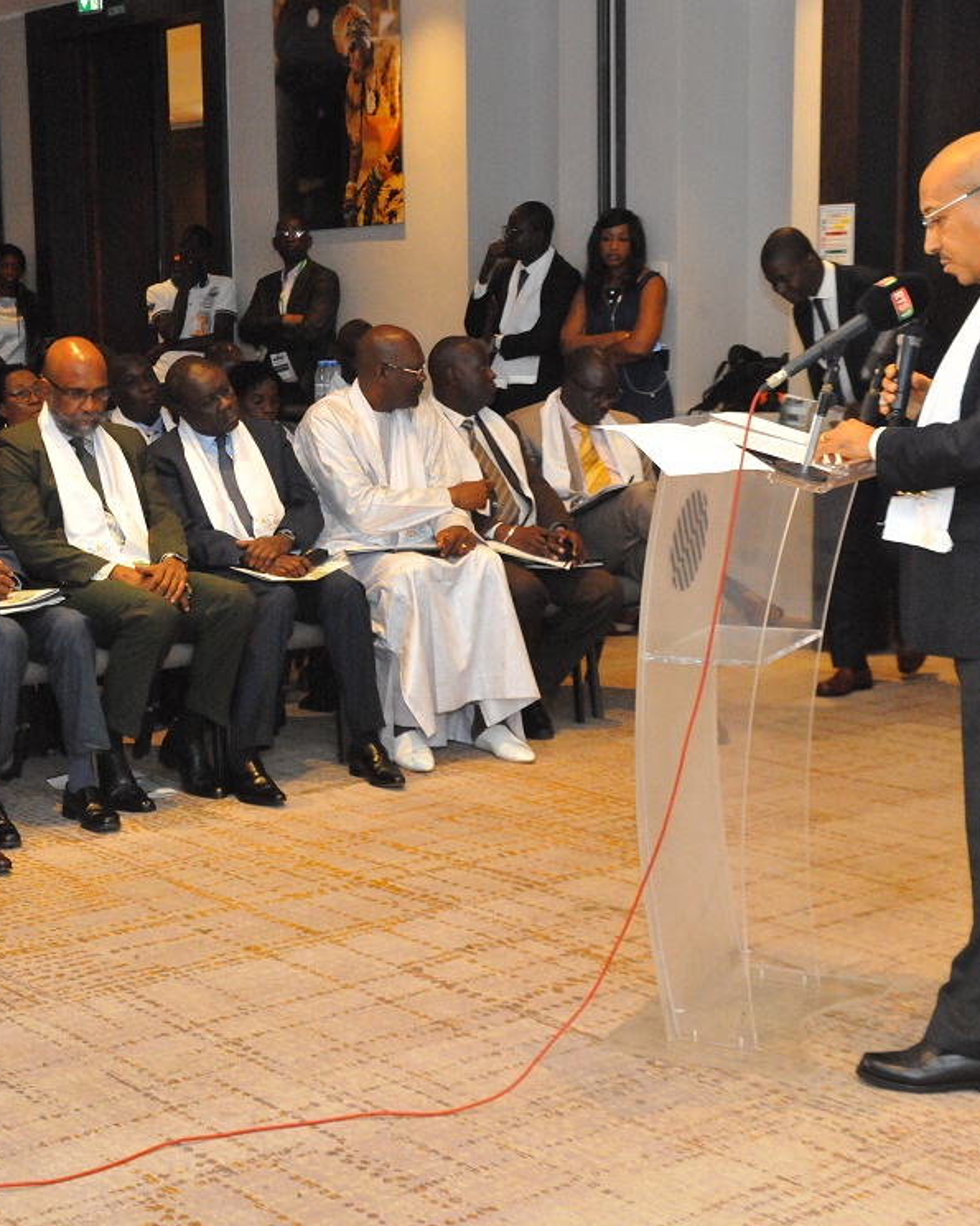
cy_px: 610
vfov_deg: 30.0
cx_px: 333
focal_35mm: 63
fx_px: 2285
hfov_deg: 24.1
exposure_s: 1/100
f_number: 7.1
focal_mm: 44
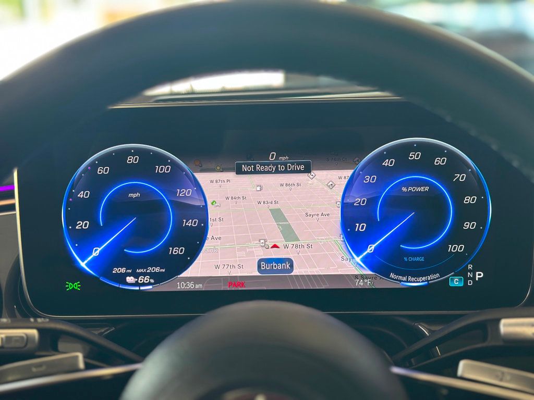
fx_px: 740
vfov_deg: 30.3
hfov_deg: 39.7
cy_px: 200
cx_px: 267
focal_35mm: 48
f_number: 1.78
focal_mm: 6.86
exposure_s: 1/56
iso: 64
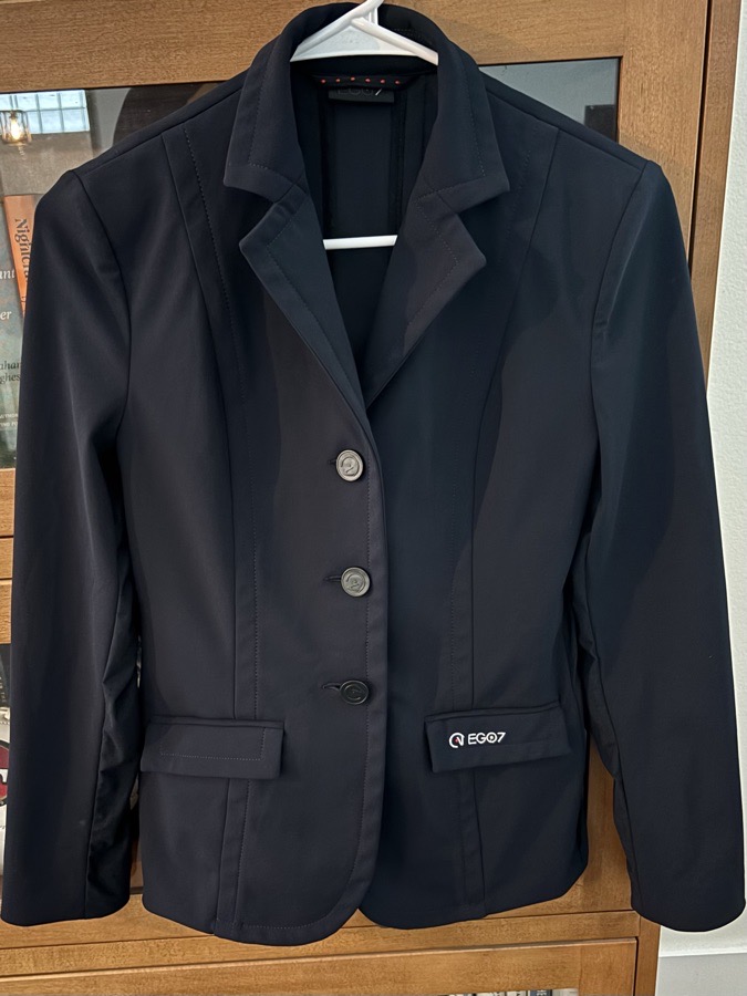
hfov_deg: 53.1
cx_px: 374
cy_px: 498
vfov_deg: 67.3
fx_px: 748
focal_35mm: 26
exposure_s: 1/20
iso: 1000
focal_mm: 5.96
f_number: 1.6
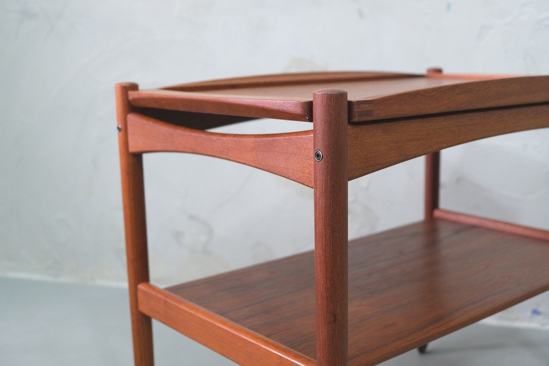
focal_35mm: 43
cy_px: 183
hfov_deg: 45.4
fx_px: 656
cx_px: 274
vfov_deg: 31.2
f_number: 3.2
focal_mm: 28.9
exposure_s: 1/42
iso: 1000
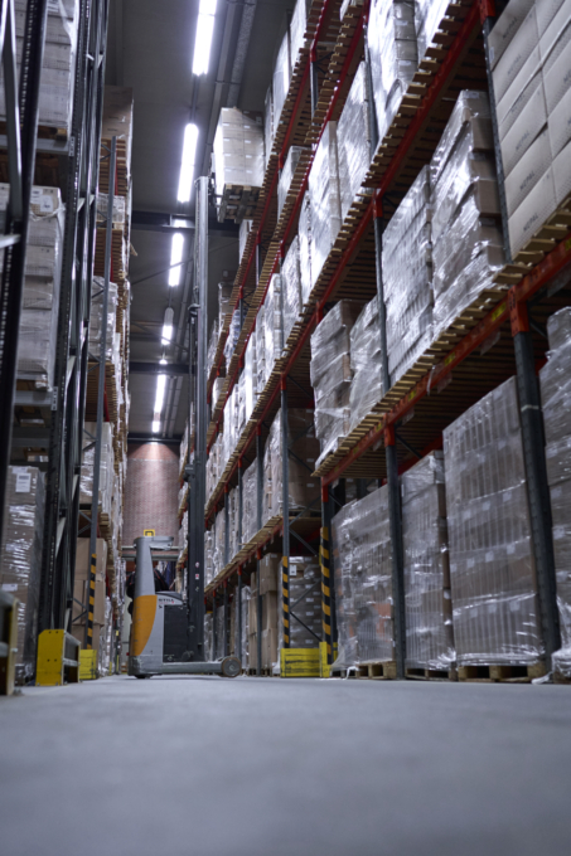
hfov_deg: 37.8
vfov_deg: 54.4
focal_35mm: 35
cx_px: 286
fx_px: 833
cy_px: 428
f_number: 2
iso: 2000
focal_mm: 35
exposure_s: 1/200
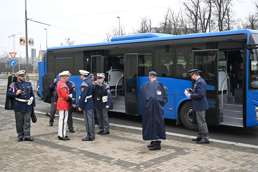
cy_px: 86
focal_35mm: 42
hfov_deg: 46.4
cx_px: 129
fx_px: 301
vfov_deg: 31.9
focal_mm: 42
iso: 800
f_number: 4
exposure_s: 1/640
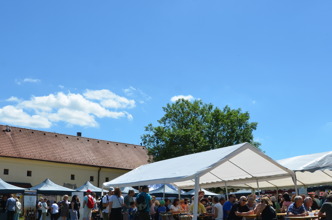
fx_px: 405
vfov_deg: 30.1
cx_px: 165
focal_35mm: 44
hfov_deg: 44.6
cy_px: 148
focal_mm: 20
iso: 100
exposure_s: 1/250
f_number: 8
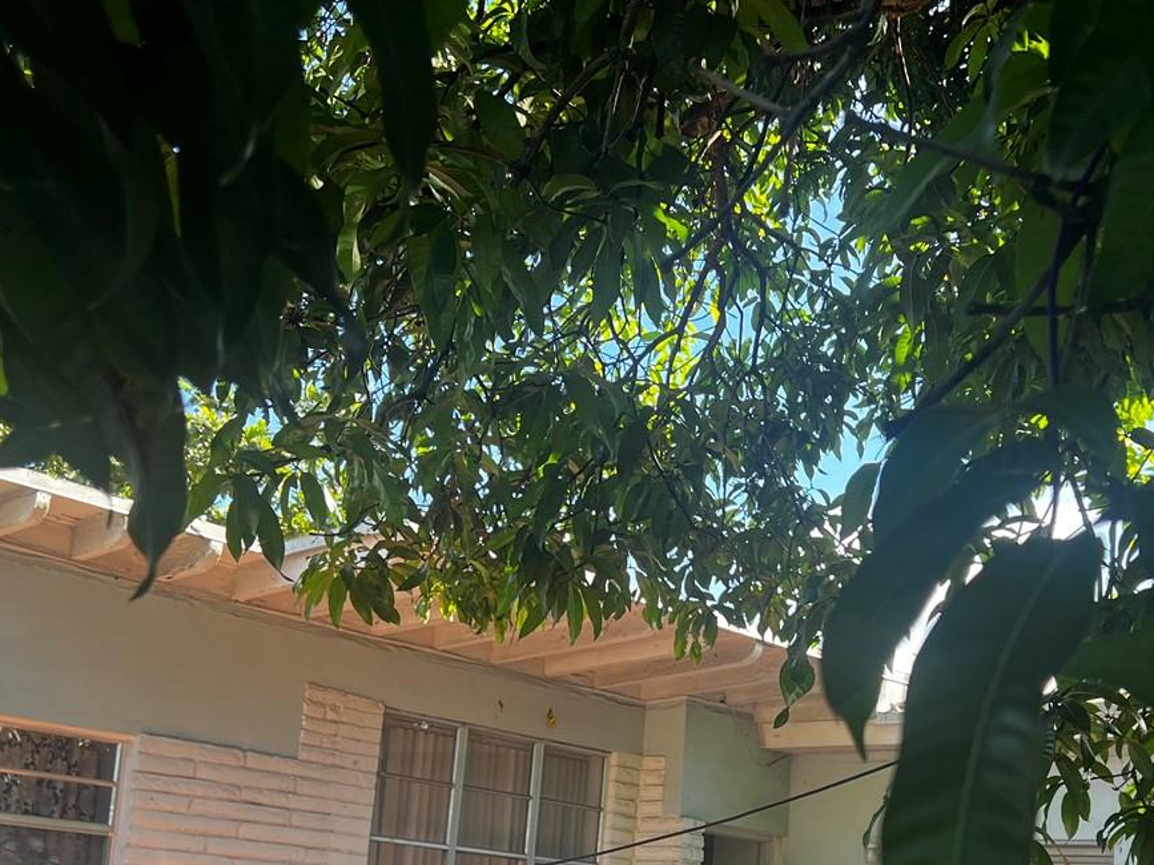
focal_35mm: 48
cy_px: 737
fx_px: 1600
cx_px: 631
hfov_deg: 39.6
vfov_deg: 29.3
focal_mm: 5.7
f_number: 1.5
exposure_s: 1/397
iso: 50
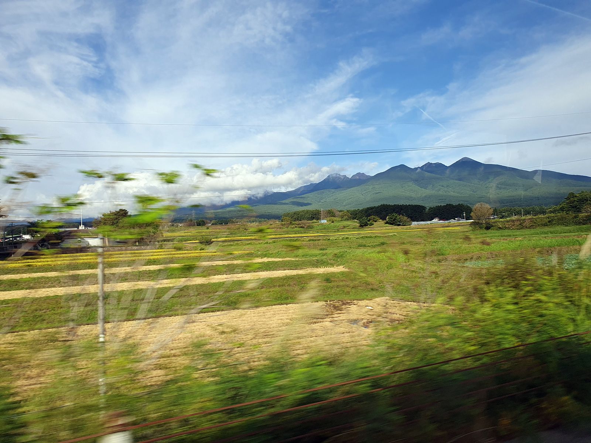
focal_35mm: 26
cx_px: 296
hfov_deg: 67.3
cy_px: 222
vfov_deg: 53.1
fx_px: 444
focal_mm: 4.32
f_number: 2.4
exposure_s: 1/210
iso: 50
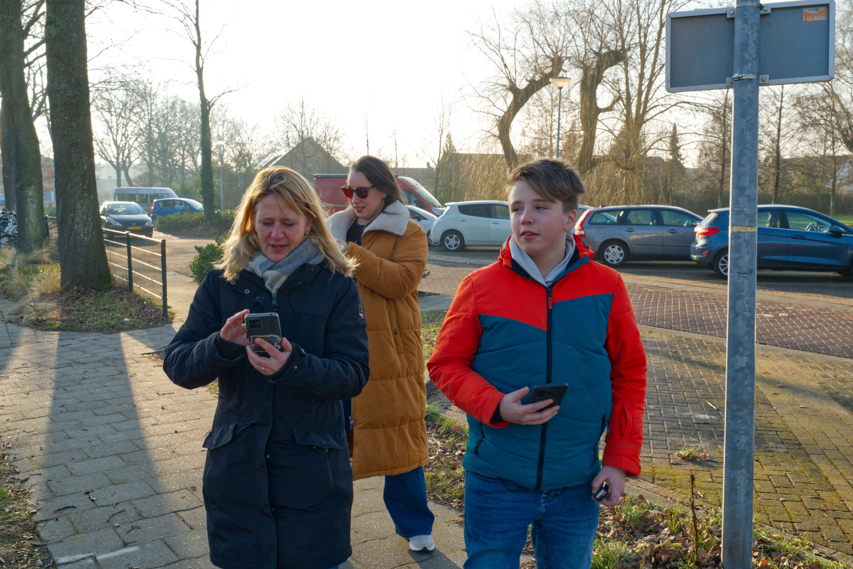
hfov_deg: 54.4
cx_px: 426
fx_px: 829
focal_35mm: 35
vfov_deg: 37.9
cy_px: 284
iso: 800
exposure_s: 1/125
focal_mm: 35
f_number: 16
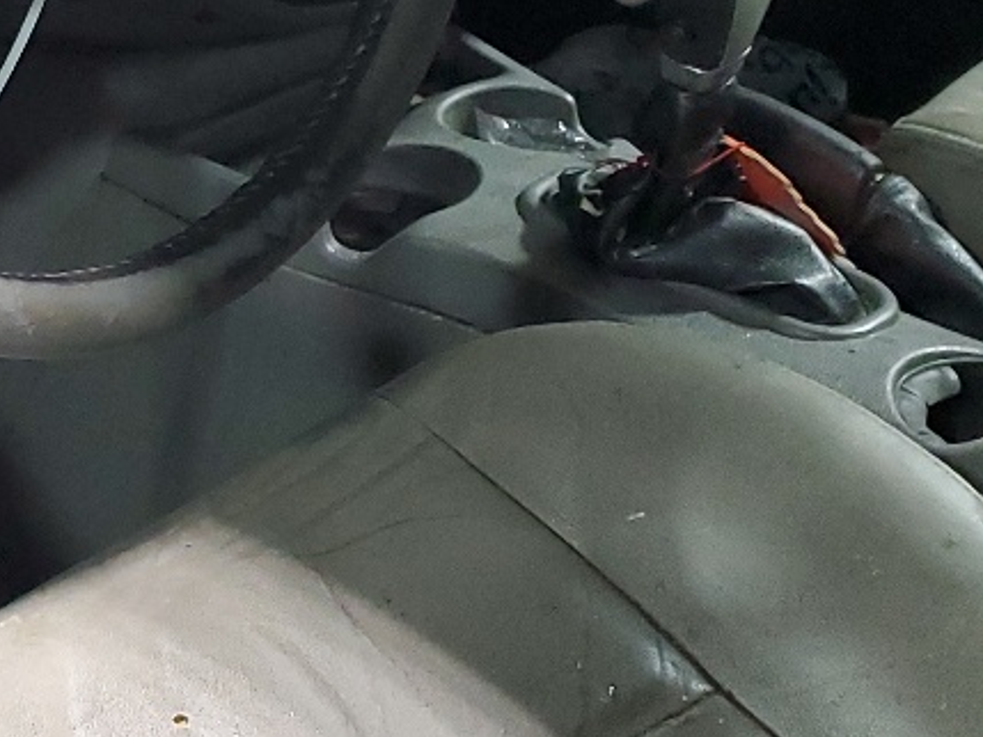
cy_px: 343
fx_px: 2755
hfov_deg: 19.5
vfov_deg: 15.3
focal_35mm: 97
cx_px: -73
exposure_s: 1/24
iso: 304
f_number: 1.5
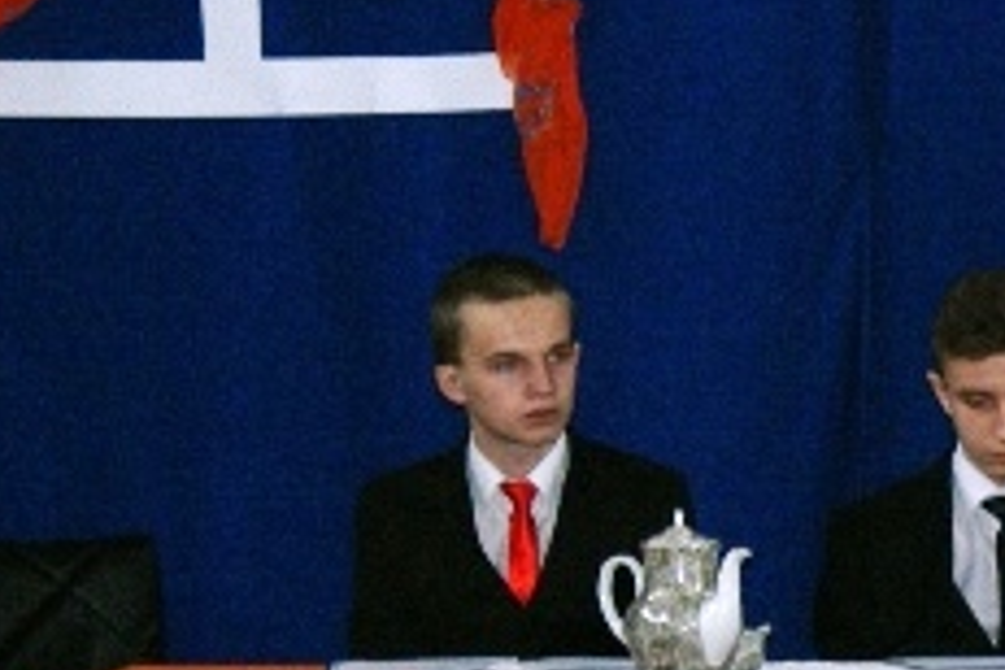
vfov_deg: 4.7
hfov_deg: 7.0
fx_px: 8123
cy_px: 598
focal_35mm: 291
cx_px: 1153
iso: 400
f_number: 5.6
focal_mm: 70
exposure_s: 1/125
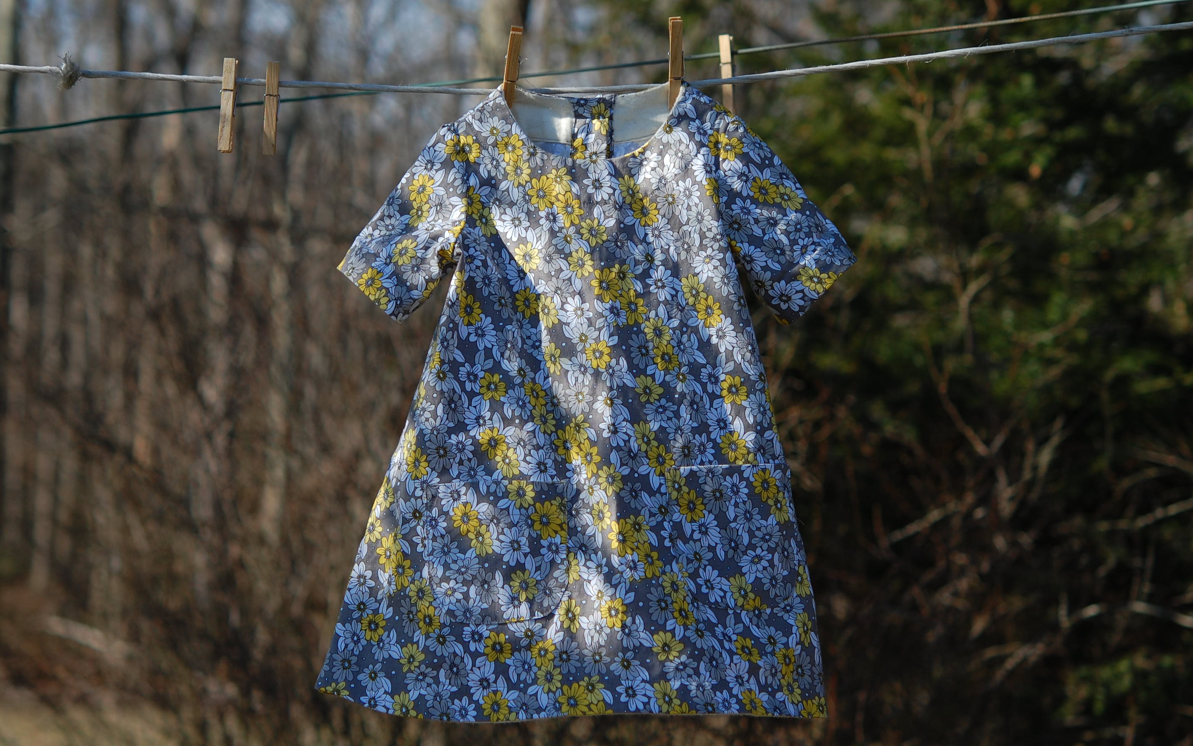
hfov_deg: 21.4
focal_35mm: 97
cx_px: 568
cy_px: 329
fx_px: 3154
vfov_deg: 13.5
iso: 200
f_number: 4.5
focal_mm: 60
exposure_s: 1/1250
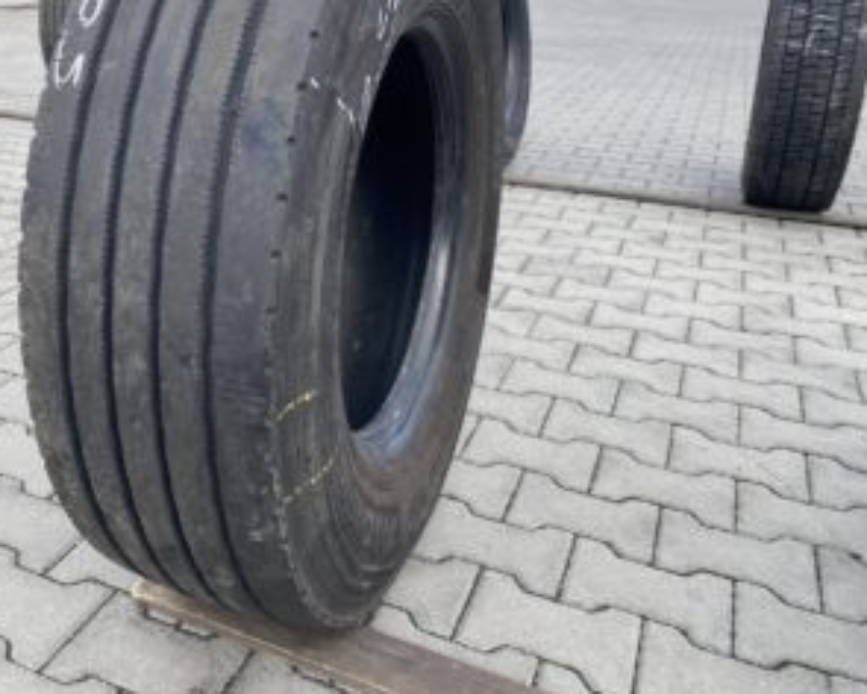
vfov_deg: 39.7
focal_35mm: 37
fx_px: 949
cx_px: 238
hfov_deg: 47.6
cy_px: 240
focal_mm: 4.25
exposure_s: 1/767
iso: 32
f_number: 1.8
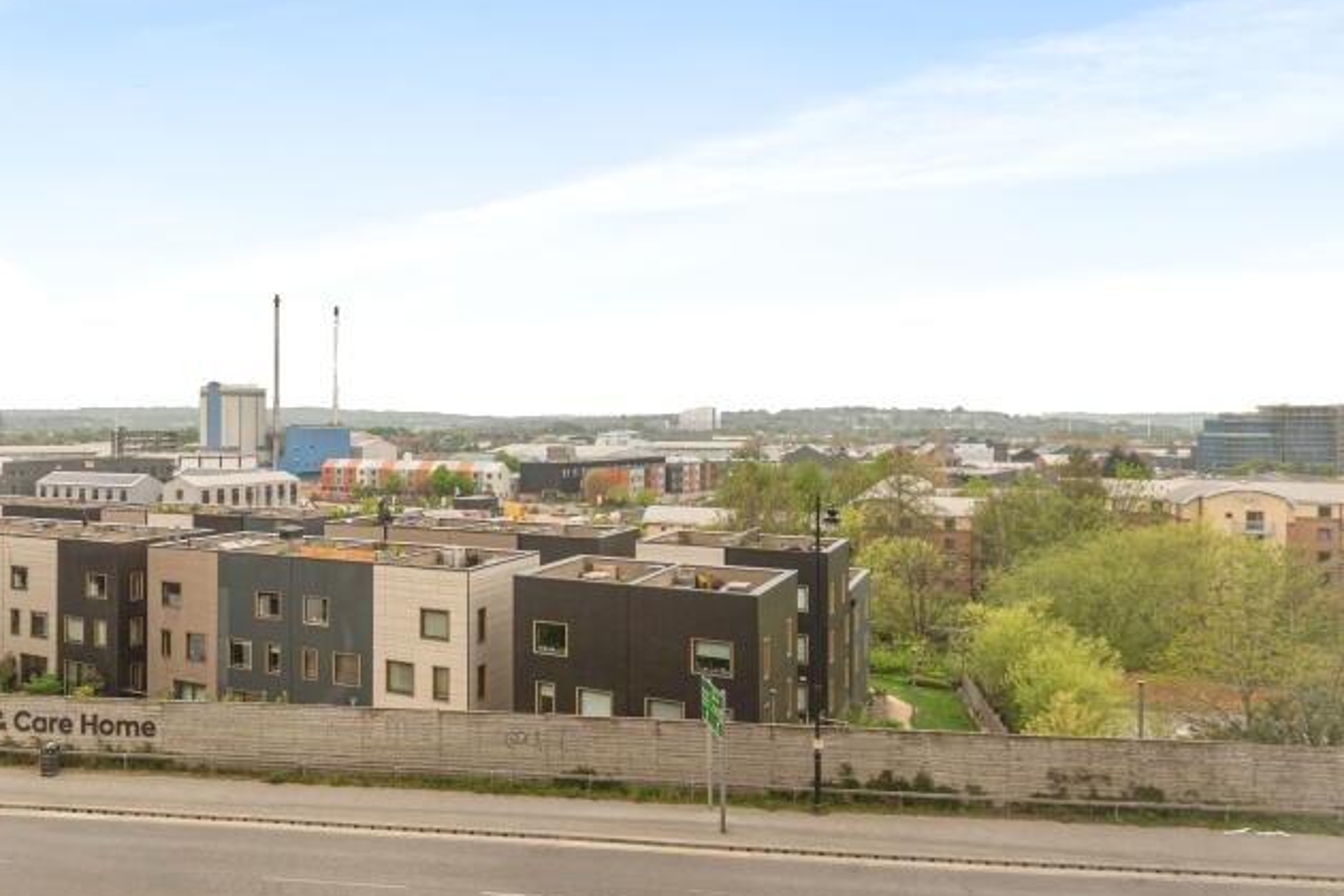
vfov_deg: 49.1
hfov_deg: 65.6
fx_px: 971
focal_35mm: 26
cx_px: 354
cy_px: 337
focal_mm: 16
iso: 250
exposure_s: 1/250
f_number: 8
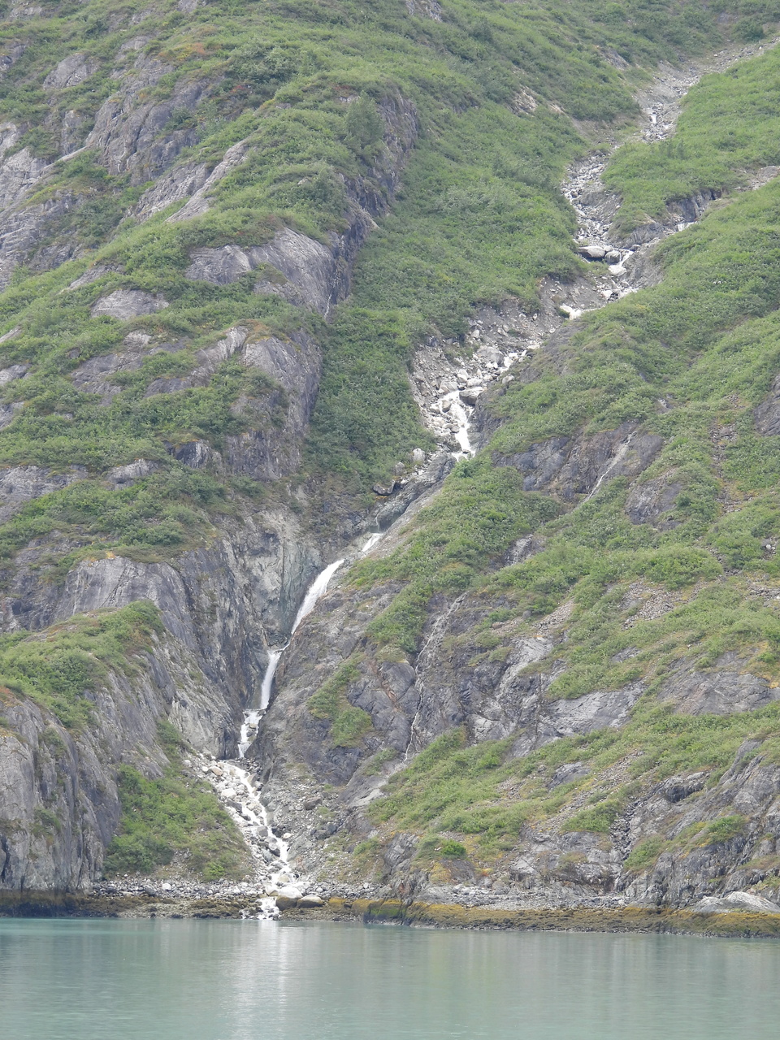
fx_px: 5558
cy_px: 520
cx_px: 390
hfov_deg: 8.0
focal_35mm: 185
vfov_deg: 10.7
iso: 100
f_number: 4.5
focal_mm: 33
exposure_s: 1/100
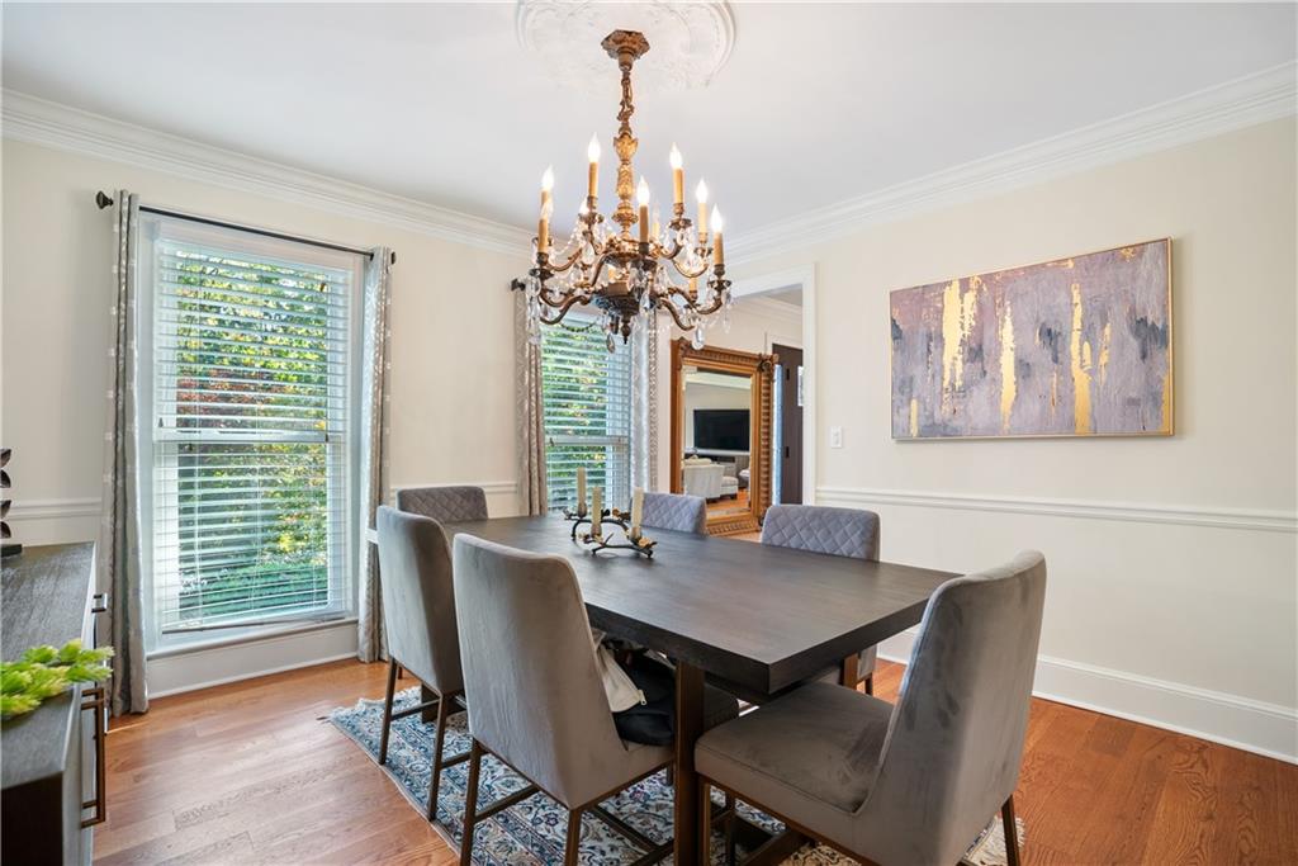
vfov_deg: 73.8
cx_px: 649
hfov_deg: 96.7
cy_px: 433
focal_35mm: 16
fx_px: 577
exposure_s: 1/2.5
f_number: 5.6
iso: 250
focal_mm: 16
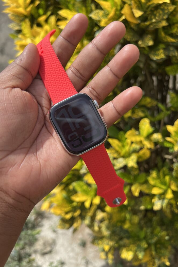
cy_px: 136
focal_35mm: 28
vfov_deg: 65.5
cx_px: 103
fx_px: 208
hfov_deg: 46.2
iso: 50
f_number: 1.5
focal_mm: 5.7
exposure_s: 1/2353
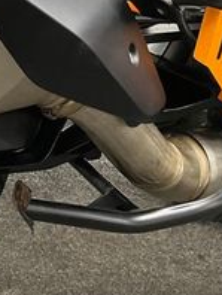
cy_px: 31
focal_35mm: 84
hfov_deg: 14.7
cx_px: -210
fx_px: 717
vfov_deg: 22.7
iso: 500
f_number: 1.6
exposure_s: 1/50
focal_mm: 5.1
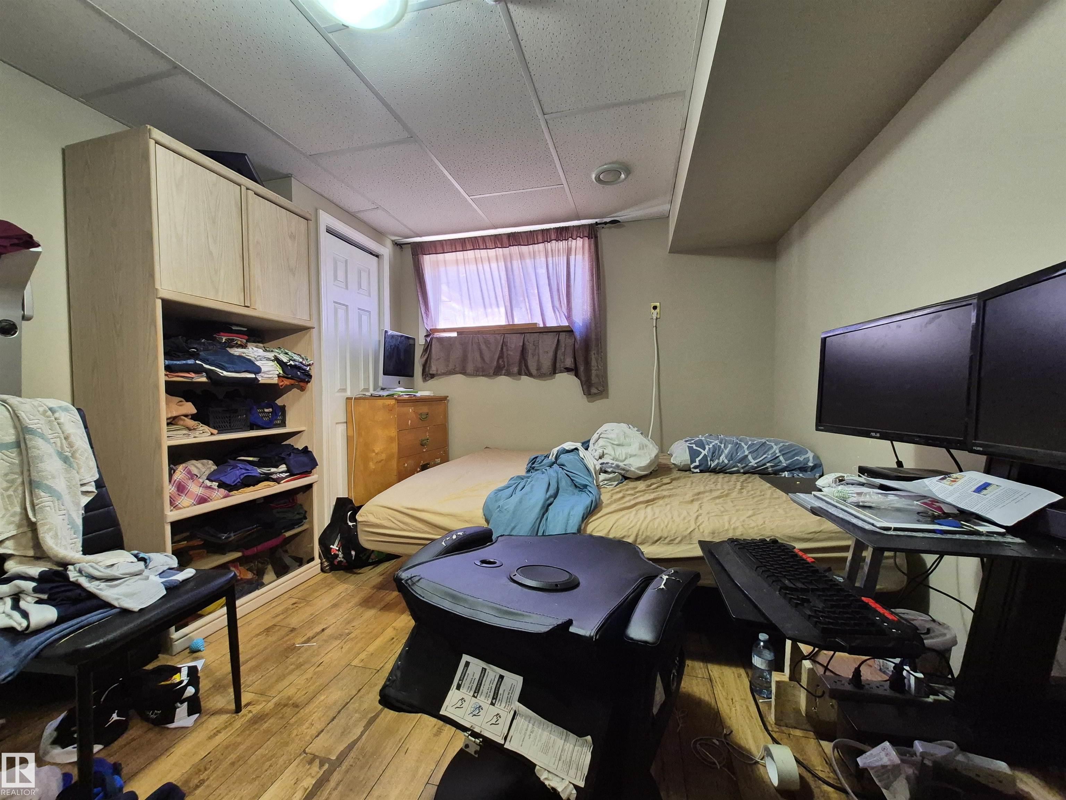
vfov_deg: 89.9
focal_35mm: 13
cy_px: 400
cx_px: 533
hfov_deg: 106.2
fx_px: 400
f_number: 2.2
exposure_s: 1/60
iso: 500
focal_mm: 1.74
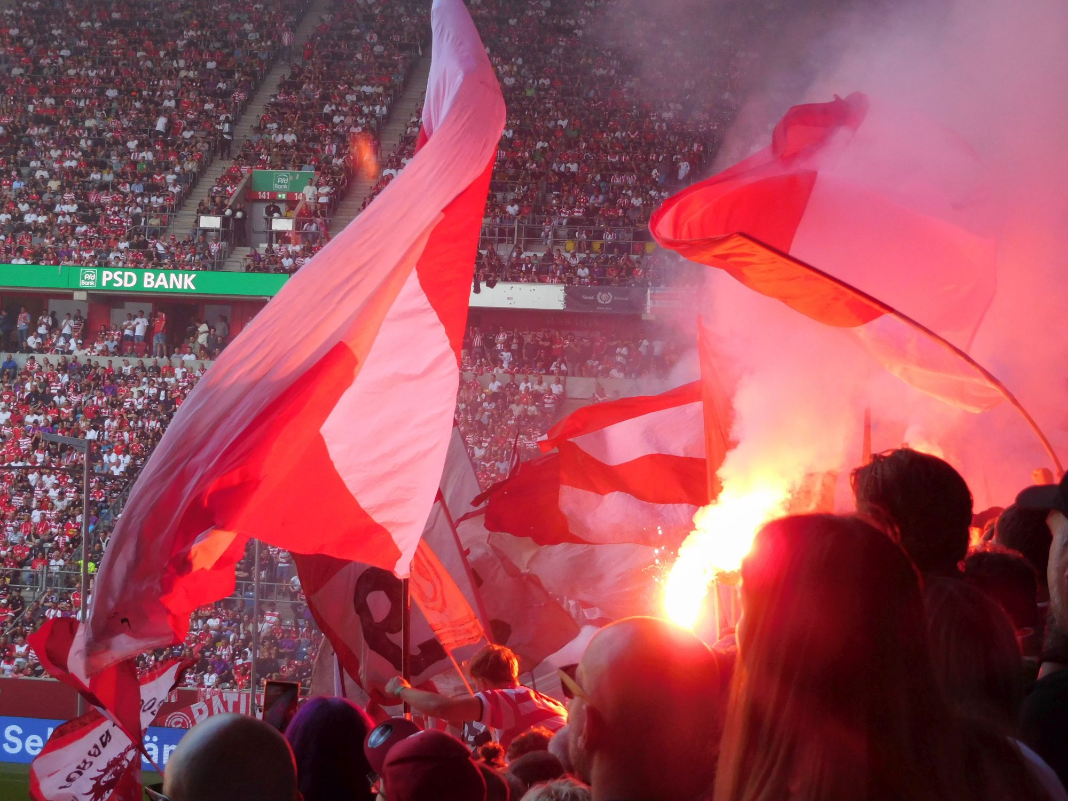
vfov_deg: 16.4
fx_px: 2777
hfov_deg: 21.8
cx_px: 534
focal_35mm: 90
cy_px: 400
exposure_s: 1/250
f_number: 4.7
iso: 320
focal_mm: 16.1
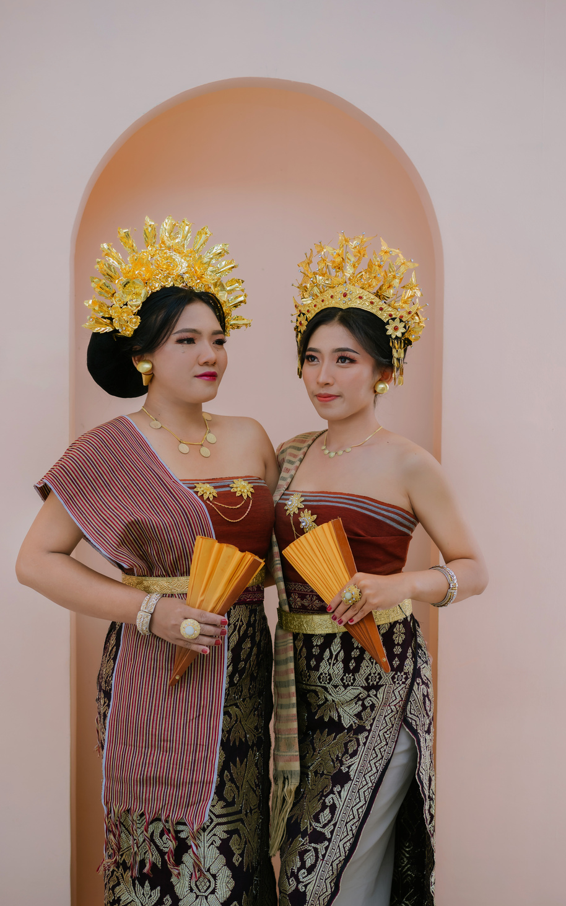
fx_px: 1407
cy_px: 458
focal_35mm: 57
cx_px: 262
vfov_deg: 35.7
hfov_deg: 22.7
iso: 200
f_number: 2.5
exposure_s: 1/100
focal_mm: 55
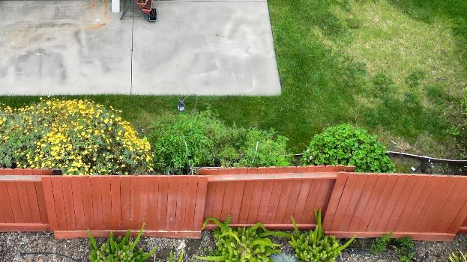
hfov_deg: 32.9
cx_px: 135
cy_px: -94
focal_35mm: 63
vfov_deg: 17.7
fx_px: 780
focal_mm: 6.72
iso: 130
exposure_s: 1/320
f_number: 1.7
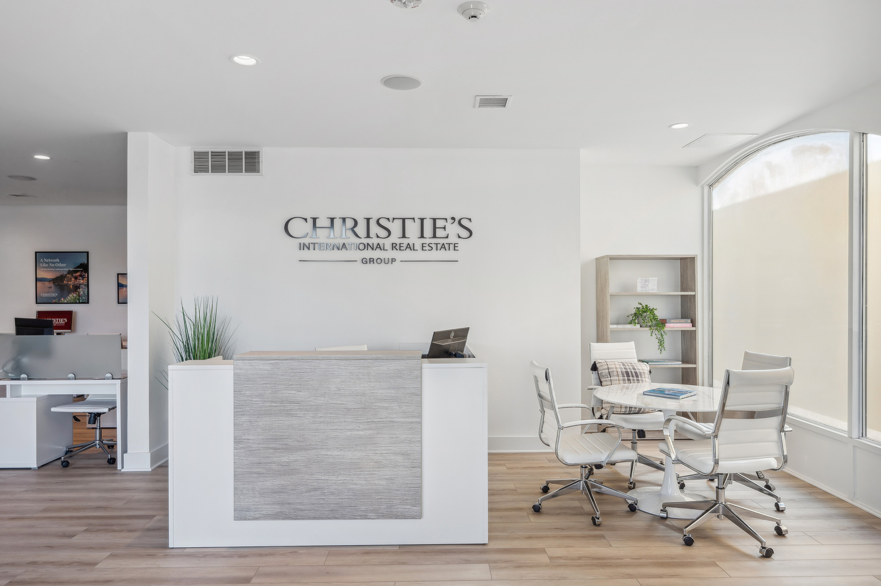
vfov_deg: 58.3
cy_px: 293
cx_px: 440
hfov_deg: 79.9
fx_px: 526
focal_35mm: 22
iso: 250
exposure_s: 1/60
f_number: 8
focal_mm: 21.5
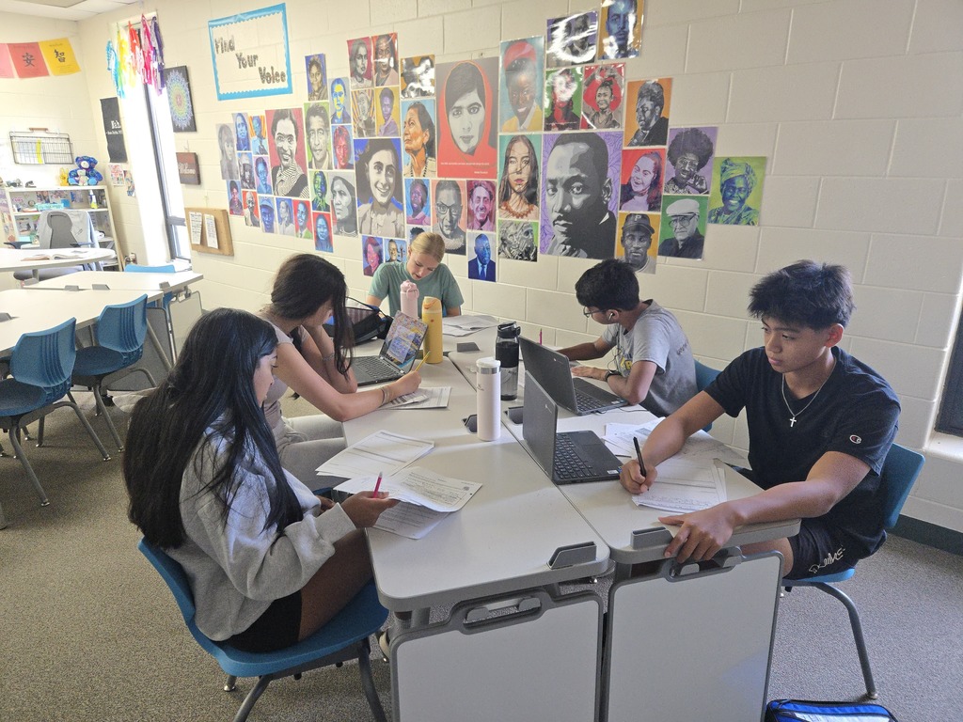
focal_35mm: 23
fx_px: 640
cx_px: 482
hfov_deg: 73.9
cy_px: 361
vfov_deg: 58.9
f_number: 1.8
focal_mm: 5.4
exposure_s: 1/120
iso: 250
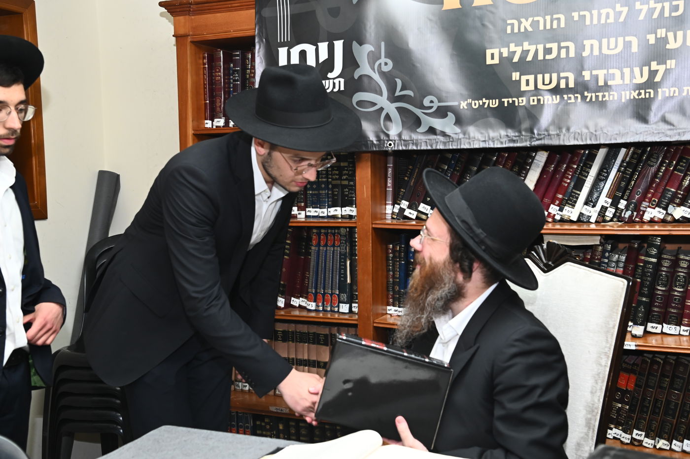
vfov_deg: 30.5
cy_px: 230
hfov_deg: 44.5
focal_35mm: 44
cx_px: 345
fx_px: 843
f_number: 6.3
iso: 2000
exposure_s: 1/125
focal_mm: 44
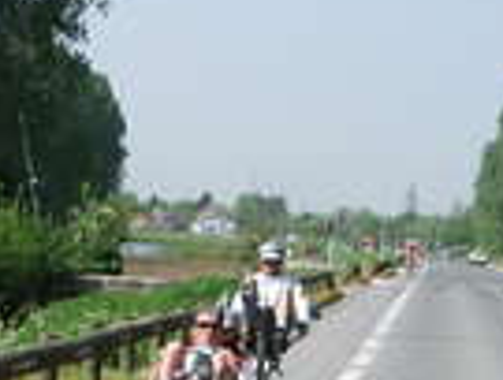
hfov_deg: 12.5
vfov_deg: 9.4
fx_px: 2258
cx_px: -56
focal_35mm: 155
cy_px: 514
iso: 50
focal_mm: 5.8
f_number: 4.3
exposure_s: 1/320
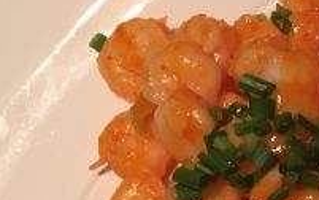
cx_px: 427
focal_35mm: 107
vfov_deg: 12.0
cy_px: 244
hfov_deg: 18.0
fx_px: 931
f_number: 2.2
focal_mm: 4.15
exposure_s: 1/33
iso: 25
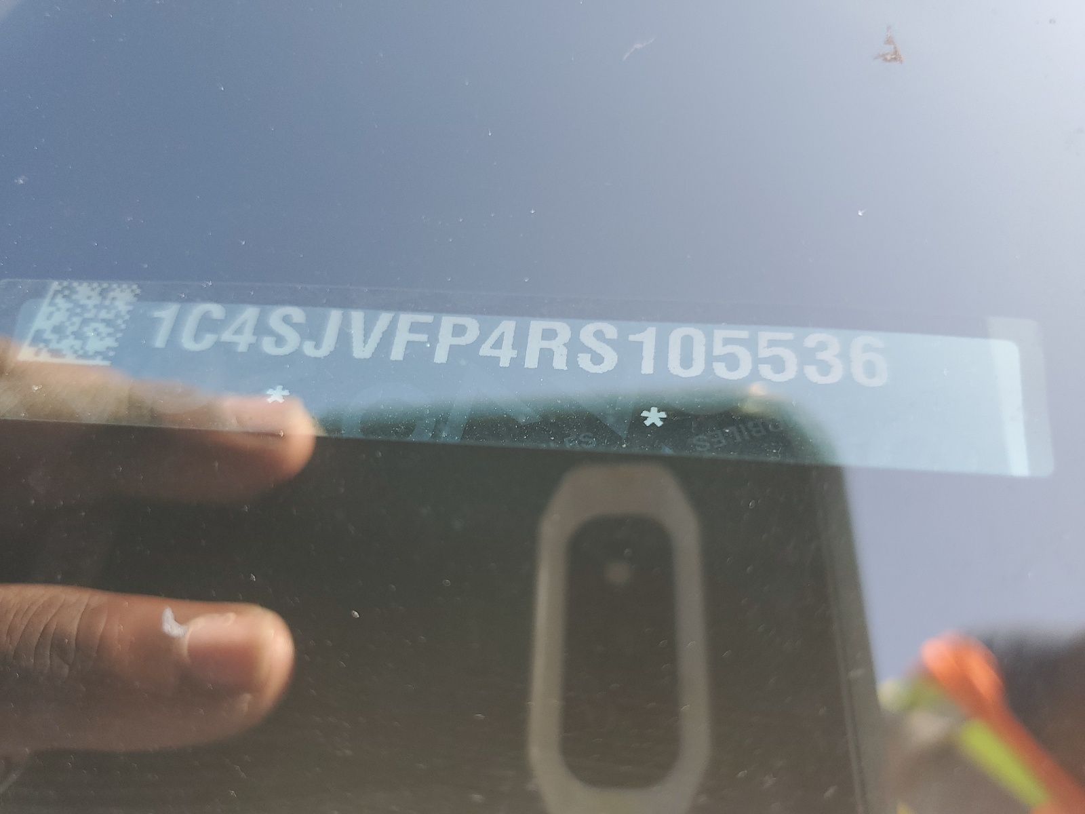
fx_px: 815
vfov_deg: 53.1
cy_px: 407
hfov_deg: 67.3
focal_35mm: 26
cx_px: 542
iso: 50
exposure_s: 1/120
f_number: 1.5
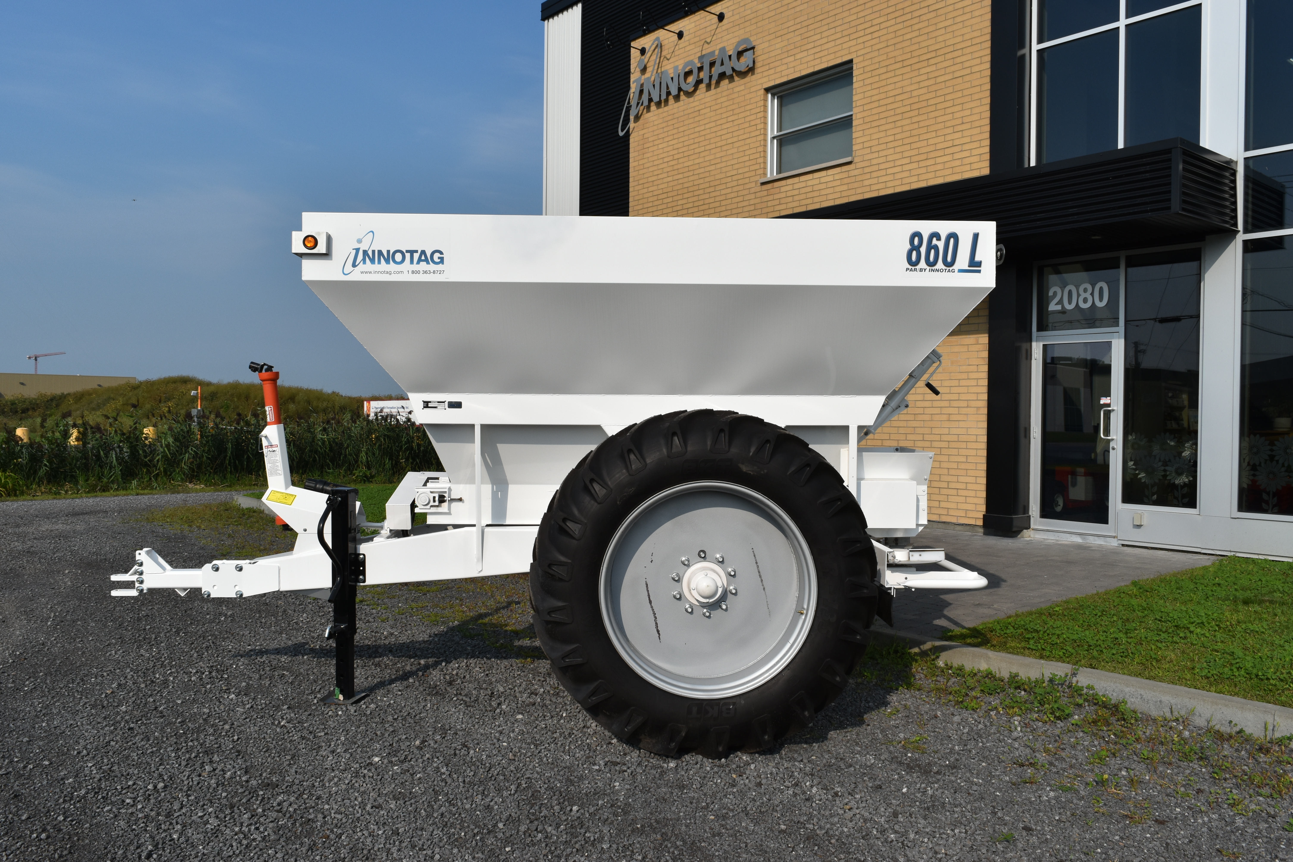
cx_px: 646
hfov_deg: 67.4
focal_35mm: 27
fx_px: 970
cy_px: 431
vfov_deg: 47.9
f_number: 11
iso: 200
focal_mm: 18
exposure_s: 1/500
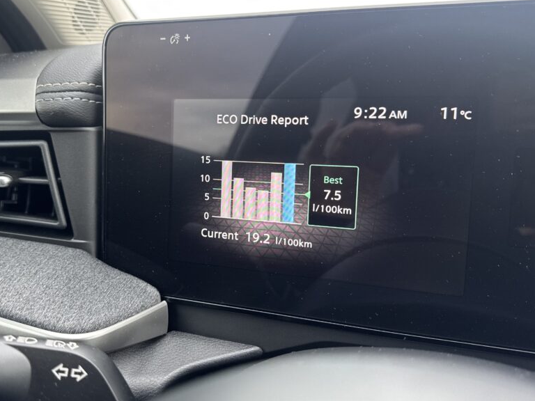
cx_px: 230
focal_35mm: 32
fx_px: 495
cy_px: 190
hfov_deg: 56.6
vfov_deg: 44.1
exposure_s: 1/83
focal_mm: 6.76
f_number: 1.78
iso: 160
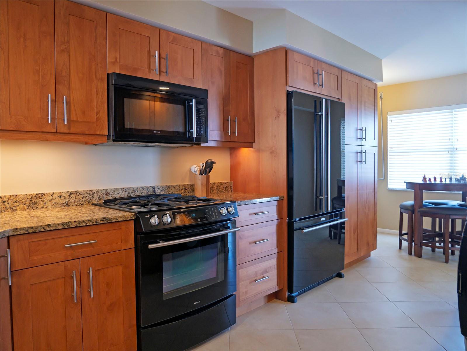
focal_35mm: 24
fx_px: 324
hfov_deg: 71.6
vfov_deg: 56.8
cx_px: 234
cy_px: 176
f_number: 3.5
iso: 640
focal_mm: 12
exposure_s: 1/60
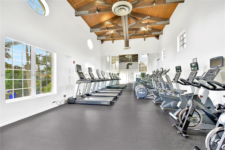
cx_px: 112
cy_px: 75
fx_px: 94
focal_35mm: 15
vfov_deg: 77.3
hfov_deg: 100.4
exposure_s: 1/15
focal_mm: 10
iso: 560
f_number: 4.5
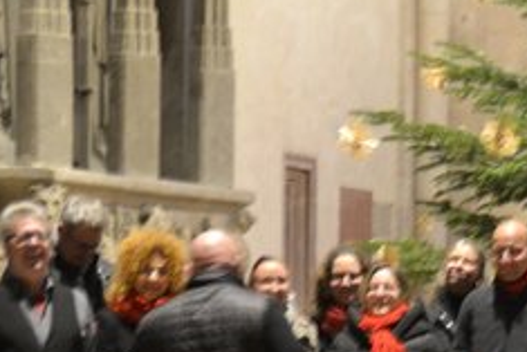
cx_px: 440
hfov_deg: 7.0
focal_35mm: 294
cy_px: 297
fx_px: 4306
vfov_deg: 4.7
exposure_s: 1/13
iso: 3200
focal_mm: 100
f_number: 5.6
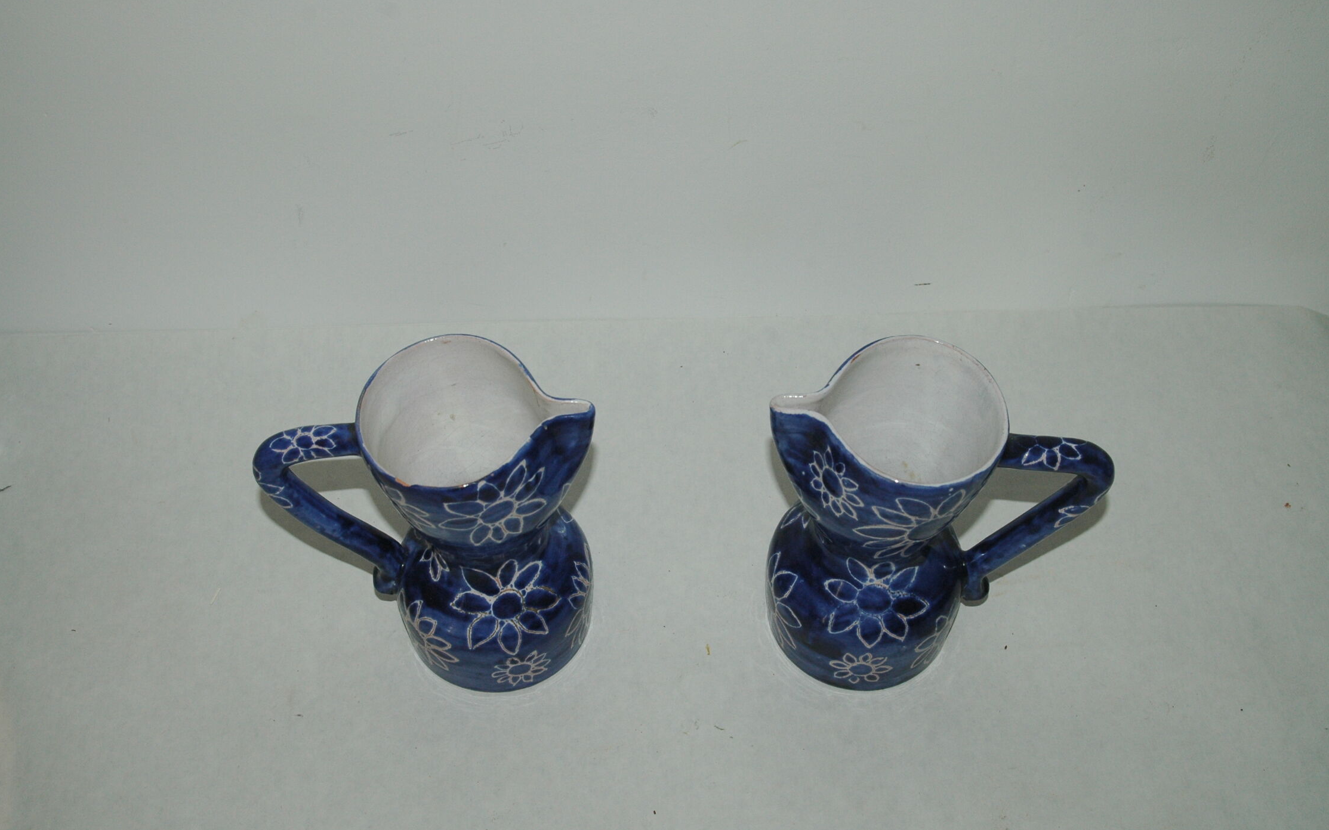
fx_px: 1557
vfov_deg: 29.9
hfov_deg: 46.2
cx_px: 666
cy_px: 419
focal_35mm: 43
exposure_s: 1/125
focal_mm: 28
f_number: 7.1
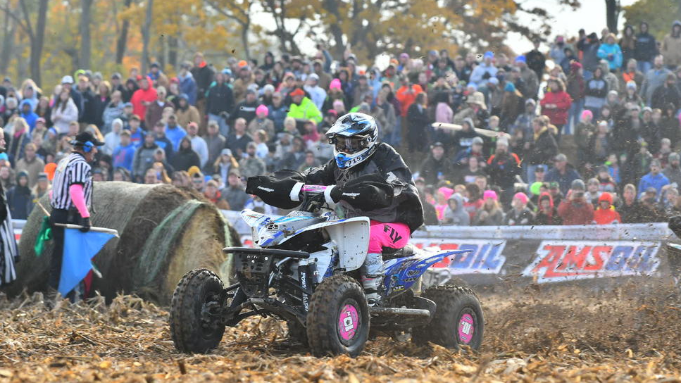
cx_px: 343
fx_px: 4434
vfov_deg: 4.9
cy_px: 220
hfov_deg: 8.8
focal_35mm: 246
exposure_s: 1/1000
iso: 400
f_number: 5
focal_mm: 155
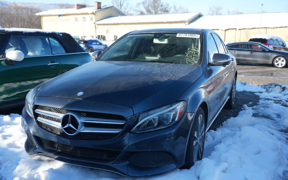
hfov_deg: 55.3
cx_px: 144
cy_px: 96
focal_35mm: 35
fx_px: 275
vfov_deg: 36.3
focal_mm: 34
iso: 400
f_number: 4
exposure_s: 1/60
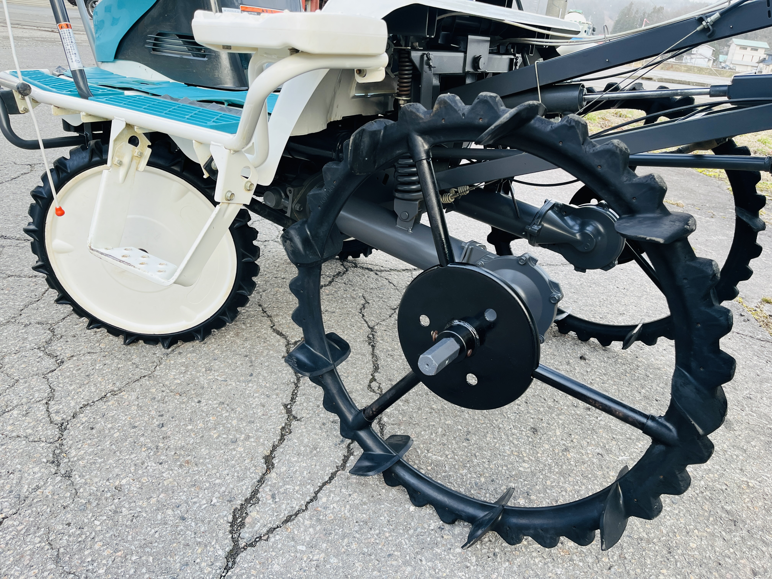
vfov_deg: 53.1
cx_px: 386
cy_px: 290
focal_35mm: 26
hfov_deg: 67.3
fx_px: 580
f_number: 1.6
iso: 40
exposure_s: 1/121
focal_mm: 5.1
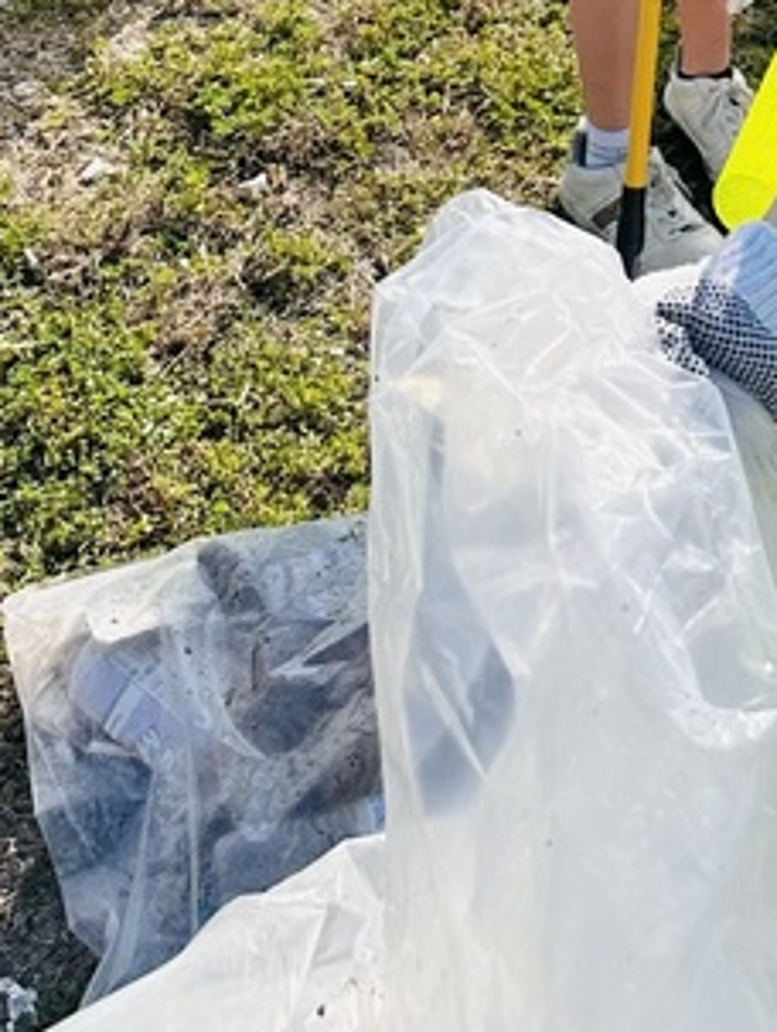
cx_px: 876
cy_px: -579
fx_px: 2419
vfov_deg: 20.2
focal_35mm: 81
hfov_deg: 17.6
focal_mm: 6.86
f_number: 1.78
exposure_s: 1/4348
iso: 80
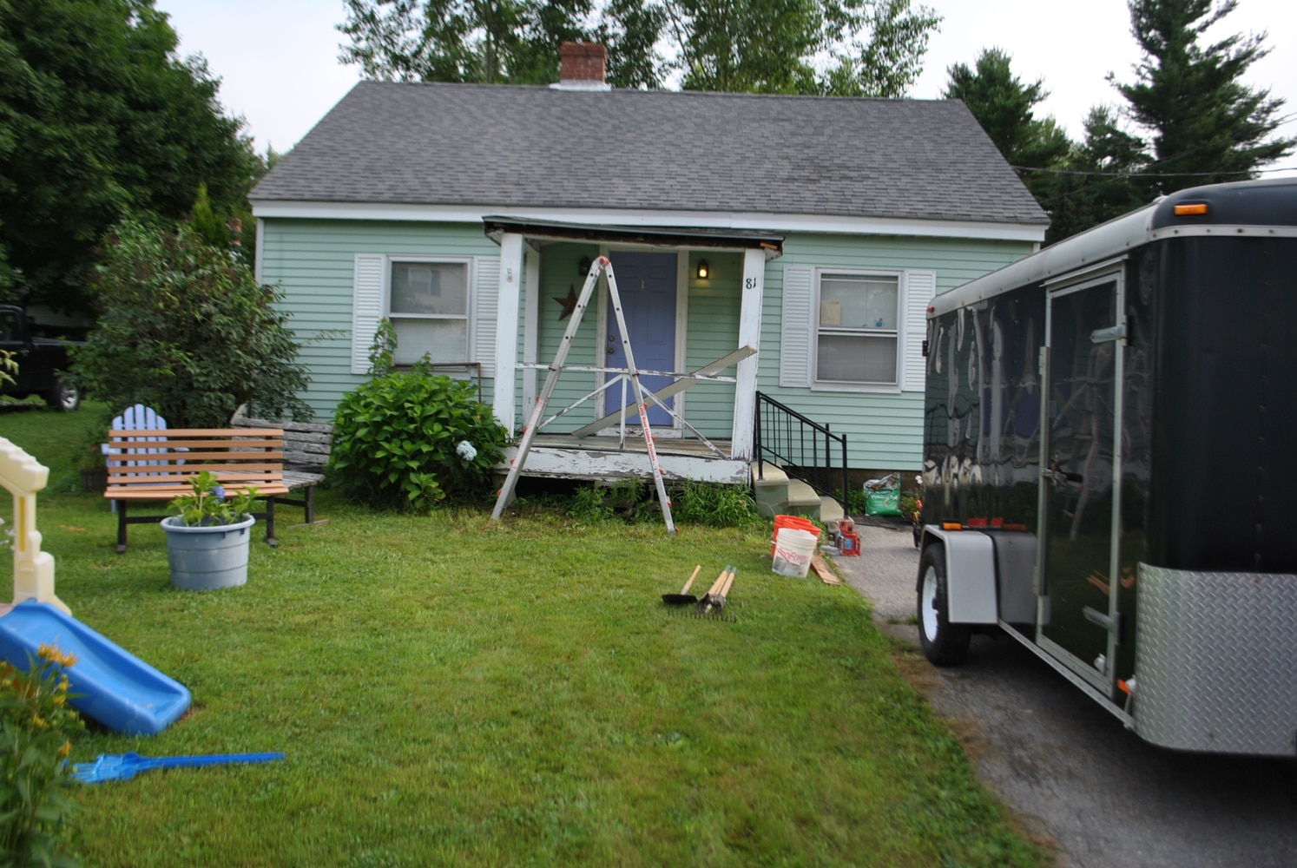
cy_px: 434
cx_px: 648
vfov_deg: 48.0
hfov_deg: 67.3
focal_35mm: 27
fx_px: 974
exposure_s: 1/500
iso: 100
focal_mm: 18
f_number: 3.5
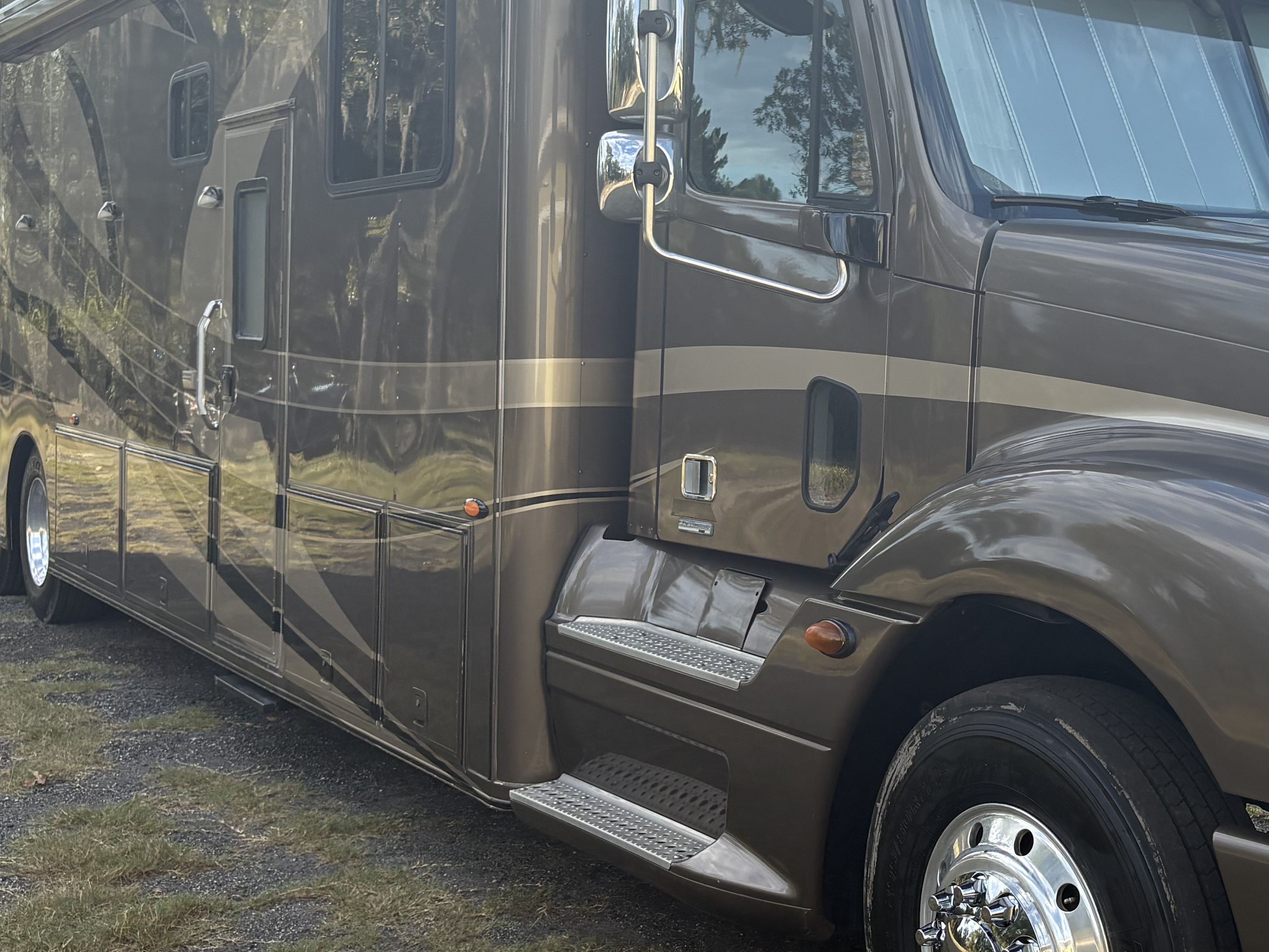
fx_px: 1833
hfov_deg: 37.4
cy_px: 408
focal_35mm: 50
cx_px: 932
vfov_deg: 29.1
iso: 64
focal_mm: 5.96
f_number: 1.6
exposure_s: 1/1196
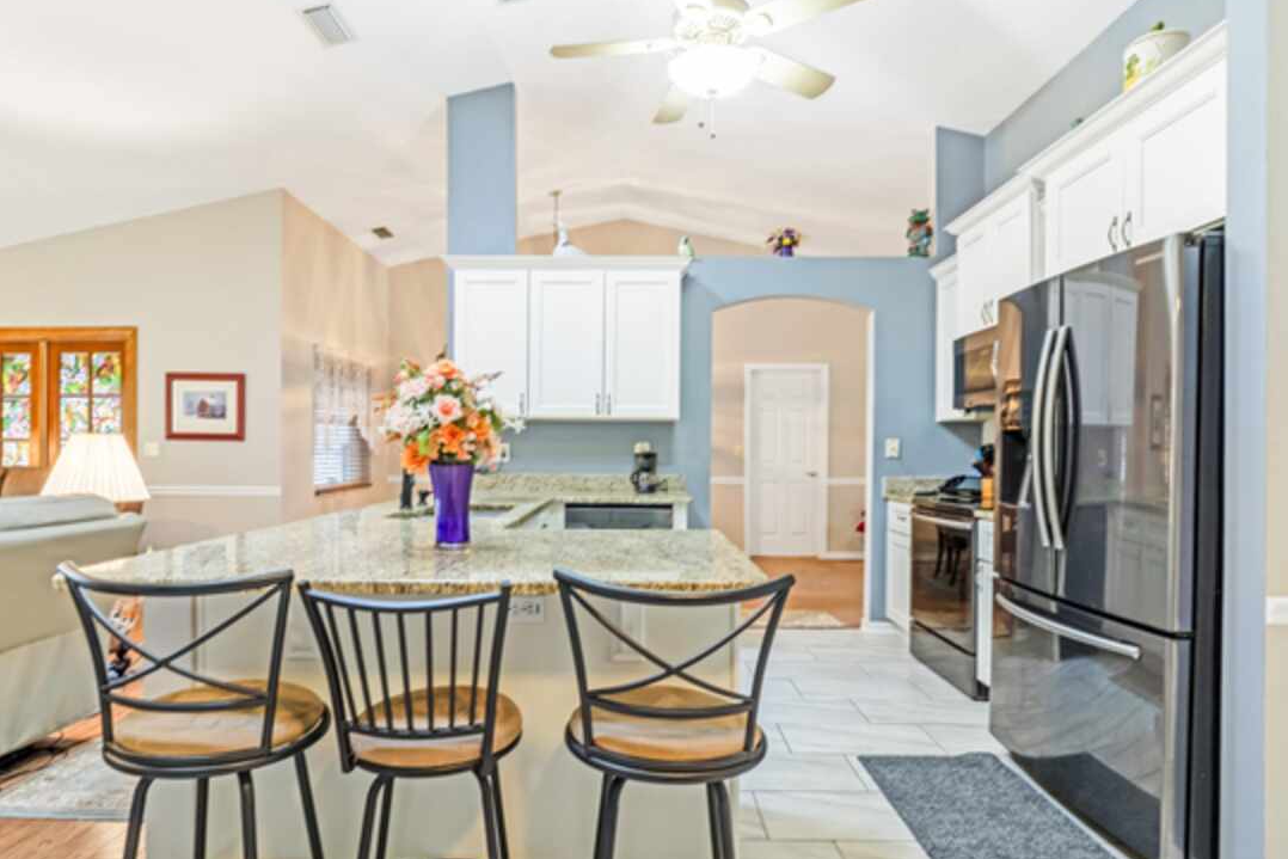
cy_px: 459
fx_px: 701
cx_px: 611
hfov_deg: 85.1
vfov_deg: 62.9
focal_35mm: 20
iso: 200
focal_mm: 11
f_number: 9
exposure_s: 1/30
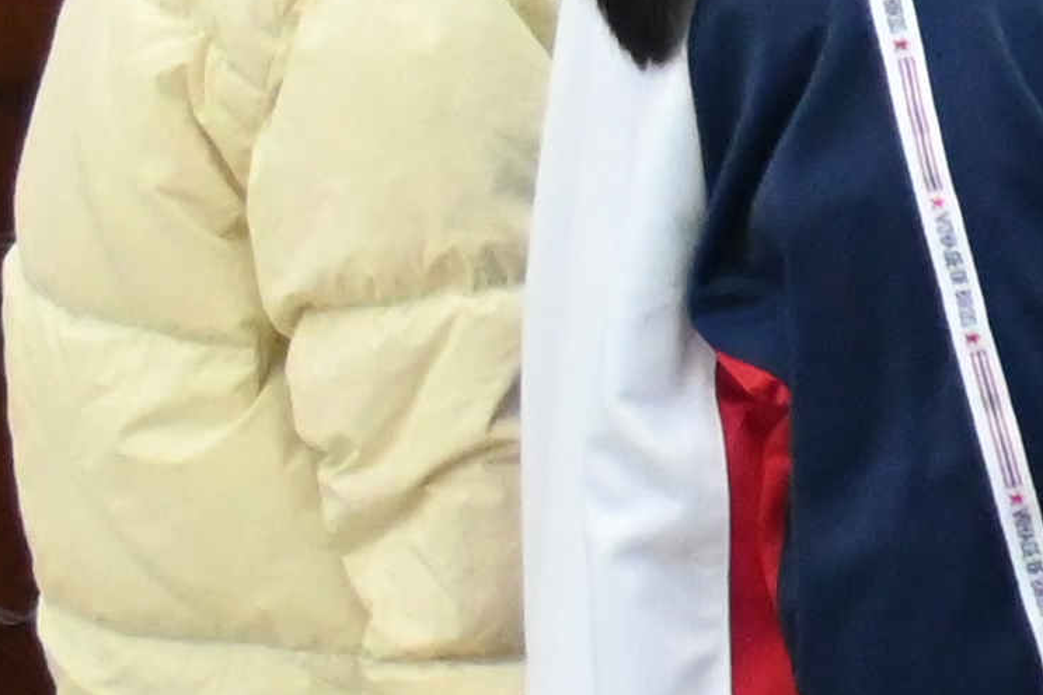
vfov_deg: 4.8
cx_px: 3457
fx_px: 8133
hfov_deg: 6.5
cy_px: -691
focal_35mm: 281
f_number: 4.5
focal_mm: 25
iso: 3200
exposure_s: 1/160
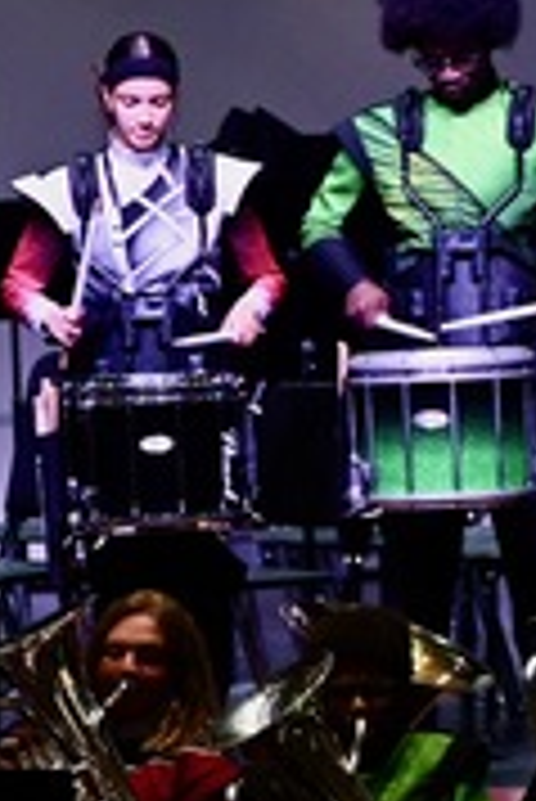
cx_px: -815
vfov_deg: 3.5
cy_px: 502
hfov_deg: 2.3
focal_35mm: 587
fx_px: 13083
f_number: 2.8
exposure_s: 1/400
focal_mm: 102
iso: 1600
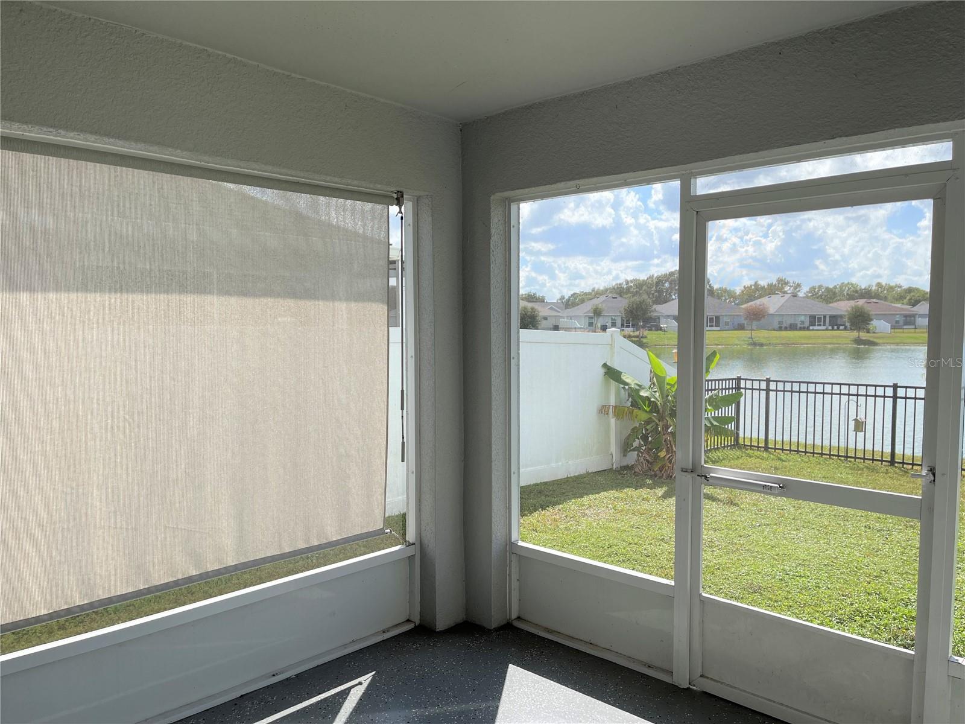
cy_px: 362
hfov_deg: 67.3
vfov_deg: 53.1
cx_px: 482
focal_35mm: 26
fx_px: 725
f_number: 1.6
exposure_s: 1/1852
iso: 32
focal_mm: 5.1
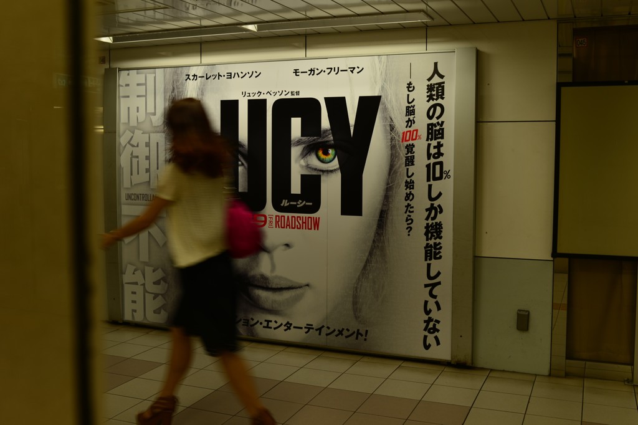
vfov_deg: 37.8
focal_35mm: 35
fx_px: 620
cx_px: 319
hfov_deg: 54.4
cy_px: 212
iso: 100
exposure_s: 1/25
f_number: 5.6
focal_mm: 35
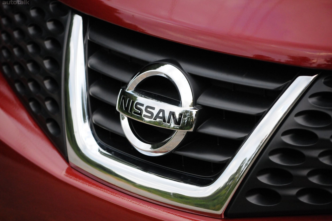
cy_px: 110
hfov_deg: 13.0
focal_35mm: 159
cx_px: 167
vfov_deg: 8.7
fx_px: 1461
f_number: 5.6
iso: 2000
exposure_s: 1/800
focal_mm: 105
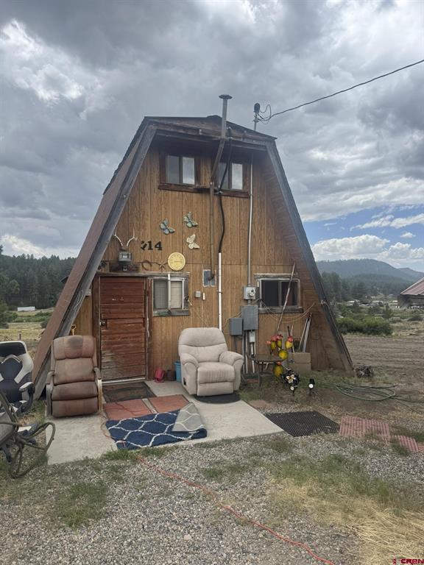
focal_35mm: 24
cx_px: 212
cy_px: 282
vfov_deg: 71.6
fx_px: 392
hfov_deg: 56.8
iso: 80
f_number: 1.78
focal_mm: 6.76
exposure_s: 1/3802
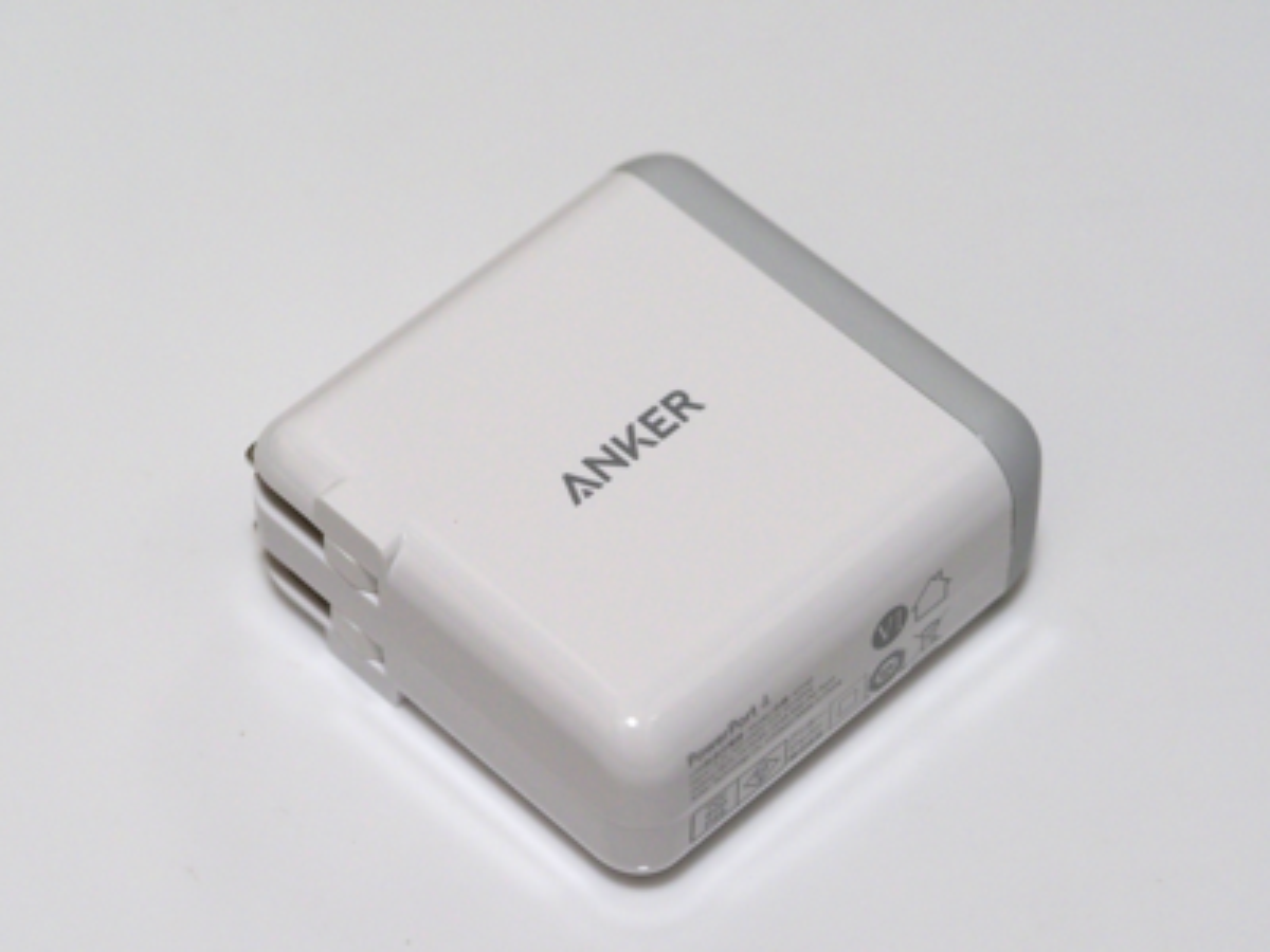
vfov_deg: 12.3
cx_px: 635
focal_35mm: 120
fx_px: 4403
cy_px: 476
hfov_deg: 16.4
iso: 1250
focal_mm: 60
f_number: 4
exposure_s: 1/125
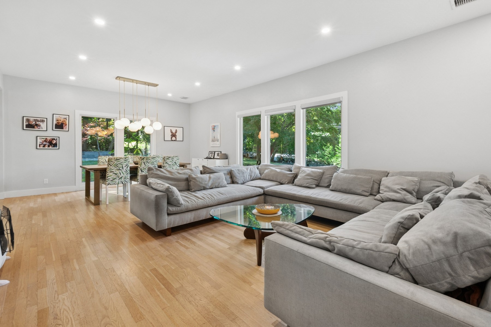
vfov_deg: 77.3
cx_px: 246
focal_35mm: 15
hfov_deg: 100.4
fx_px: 205
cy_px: 164
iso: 100
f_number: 11
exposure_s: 1/1.67
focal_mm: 10
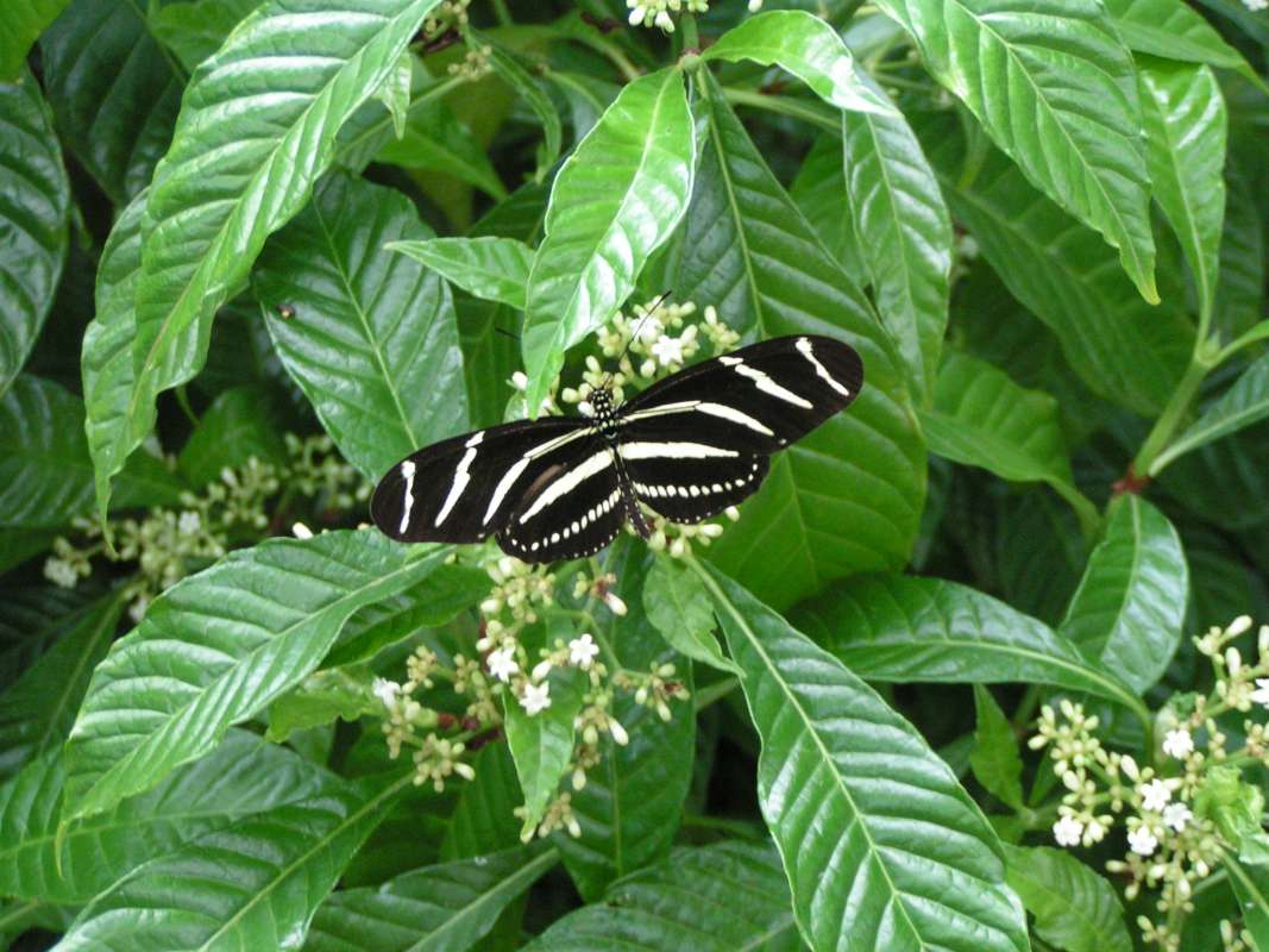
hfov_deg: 18.9
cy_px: 476
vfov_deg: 14.2
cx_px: 634
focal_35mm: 104
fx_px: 3812
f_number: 3.5
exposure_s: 1/40
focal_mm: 15.9
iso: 200
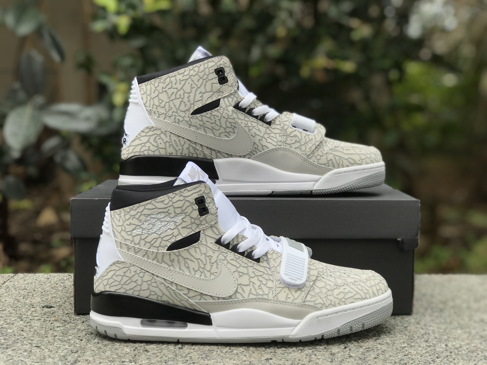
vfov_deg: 25.7
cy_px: 182
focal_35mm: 57
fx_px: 802
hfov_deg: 33.8
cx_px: 244
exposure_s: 1/339
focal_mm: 6.6
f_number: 2.8
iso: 20
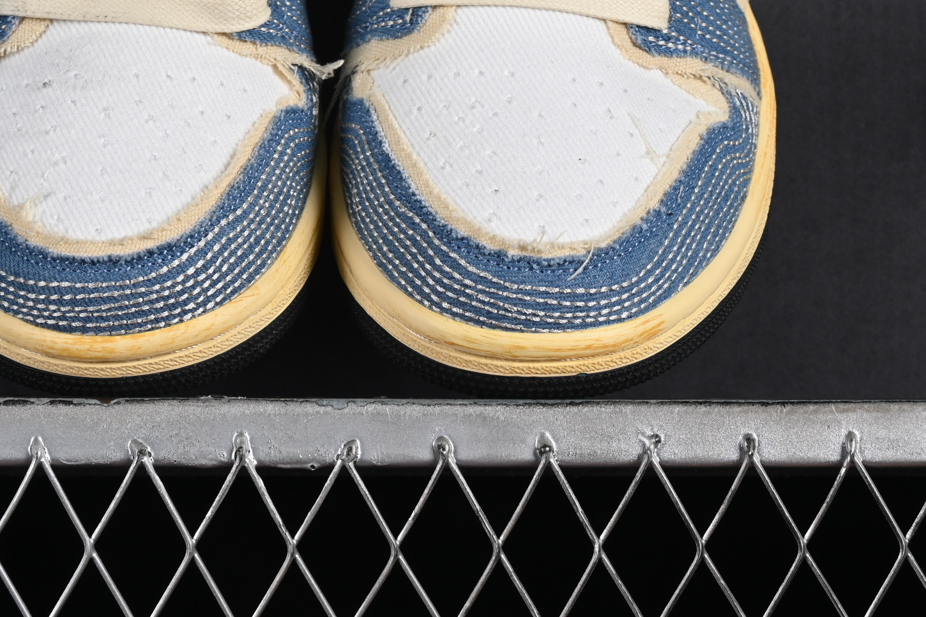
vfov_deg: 9.5
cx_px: 312
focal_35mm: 144
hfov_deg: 14.2
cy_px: 38
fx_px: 3704
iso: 160
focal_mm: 50
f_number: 8
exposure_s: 1/80
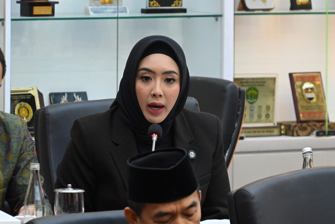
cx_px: 168
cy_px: 112
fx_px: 1861
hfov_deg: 10.3
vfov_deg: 6.9
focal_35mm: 200
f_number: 6.3
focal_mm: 200
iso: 3200
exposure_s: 1/100
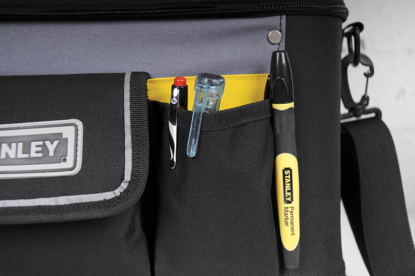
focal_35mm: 54
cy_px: 138
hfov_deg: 36.9
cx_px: 208
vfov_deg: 25.0
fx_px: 622
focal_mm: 36
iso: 200
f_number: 5
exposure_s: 1/200
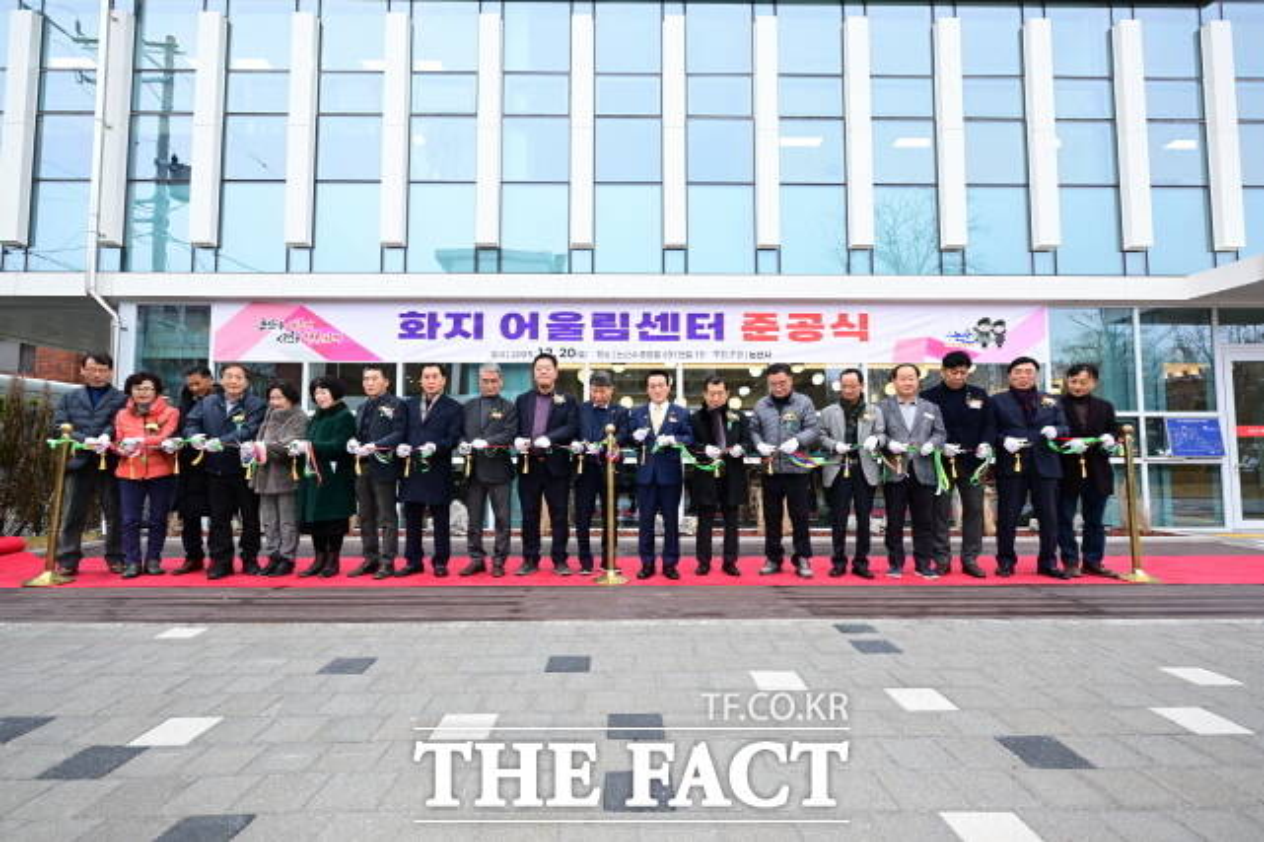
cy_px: 421
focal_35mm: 16
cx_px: 632
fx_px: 579
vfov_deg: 72.0
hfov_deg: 95.0
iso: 800
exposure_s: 1/200
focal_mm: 16.5
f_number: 4
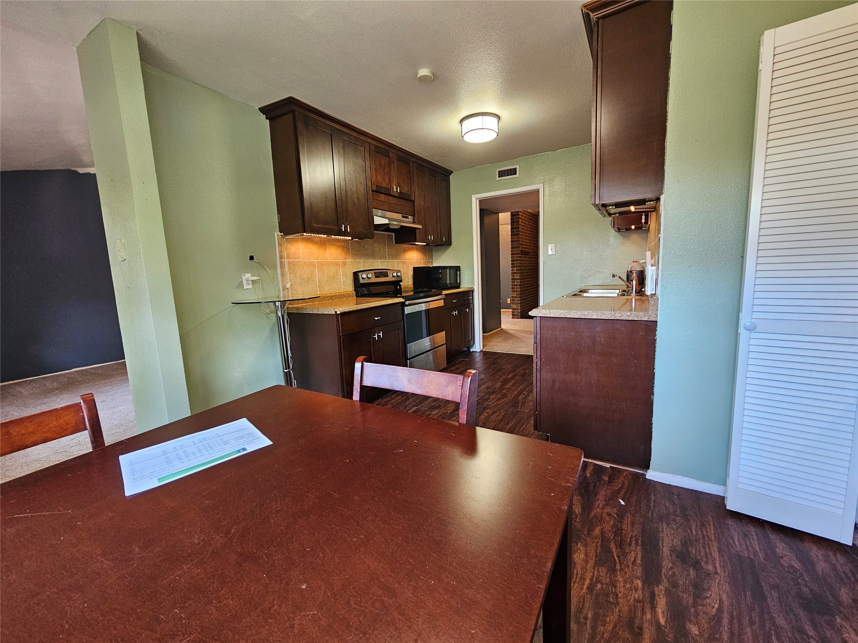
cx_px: 429
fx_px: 322
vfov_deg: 89.9
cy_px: 322
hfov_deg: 106.2
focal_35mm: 13
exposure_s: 1/30
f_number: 2.2
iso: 320
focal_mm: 2.2
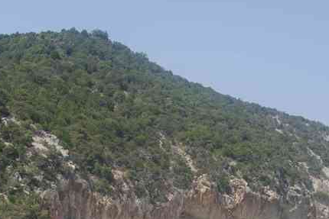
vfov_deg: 16.5
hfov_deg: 25.2
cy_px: 238
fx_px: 733
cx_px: 114
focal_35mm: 80
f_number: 10
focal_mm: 23
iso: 100
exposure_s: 1/50
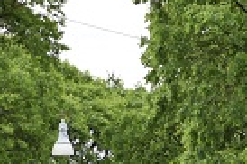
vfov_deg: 2.1
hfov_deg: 3.2
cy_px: 204
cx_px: 112
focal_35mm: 642
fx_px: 4402
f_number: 8
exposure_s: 1/200
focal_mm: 65
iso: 100
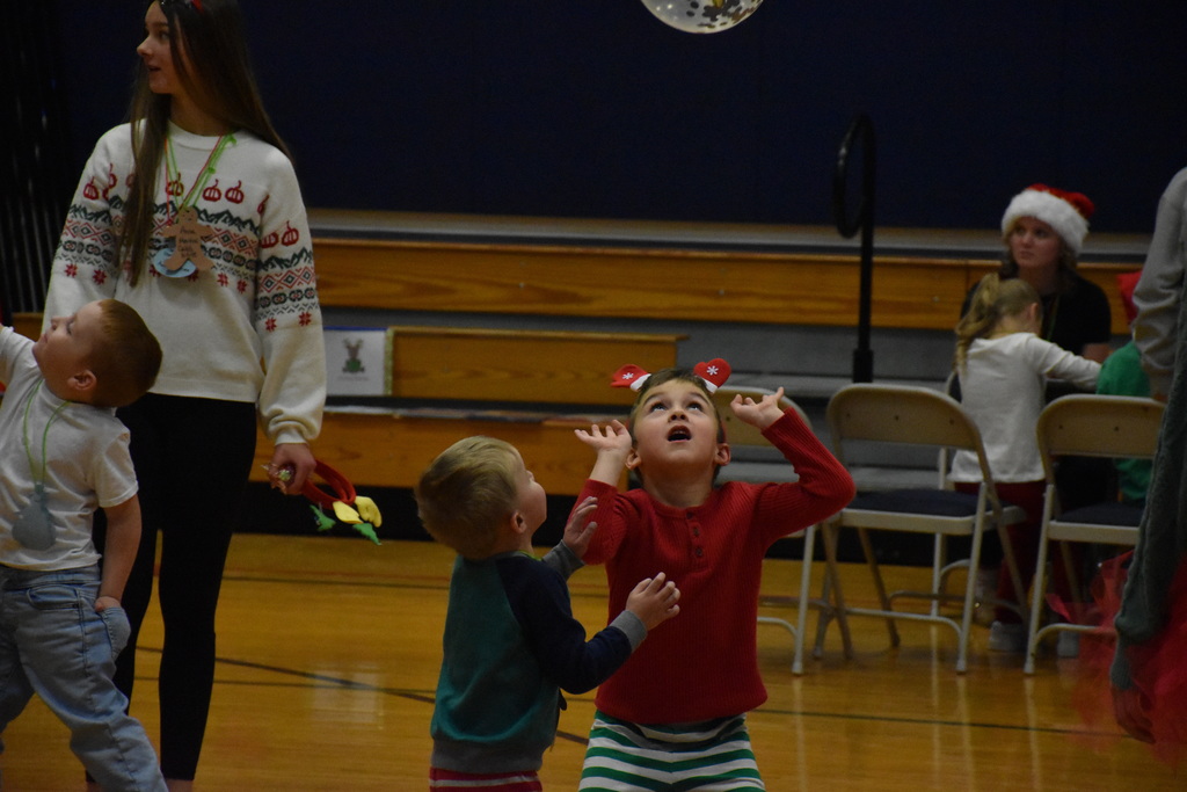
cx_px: 594
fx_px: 5193
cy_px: 396
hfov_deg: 13.0
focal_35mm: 158
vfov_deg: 8.7
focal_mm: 105
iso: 6400
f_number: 5.6
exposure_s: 1/400
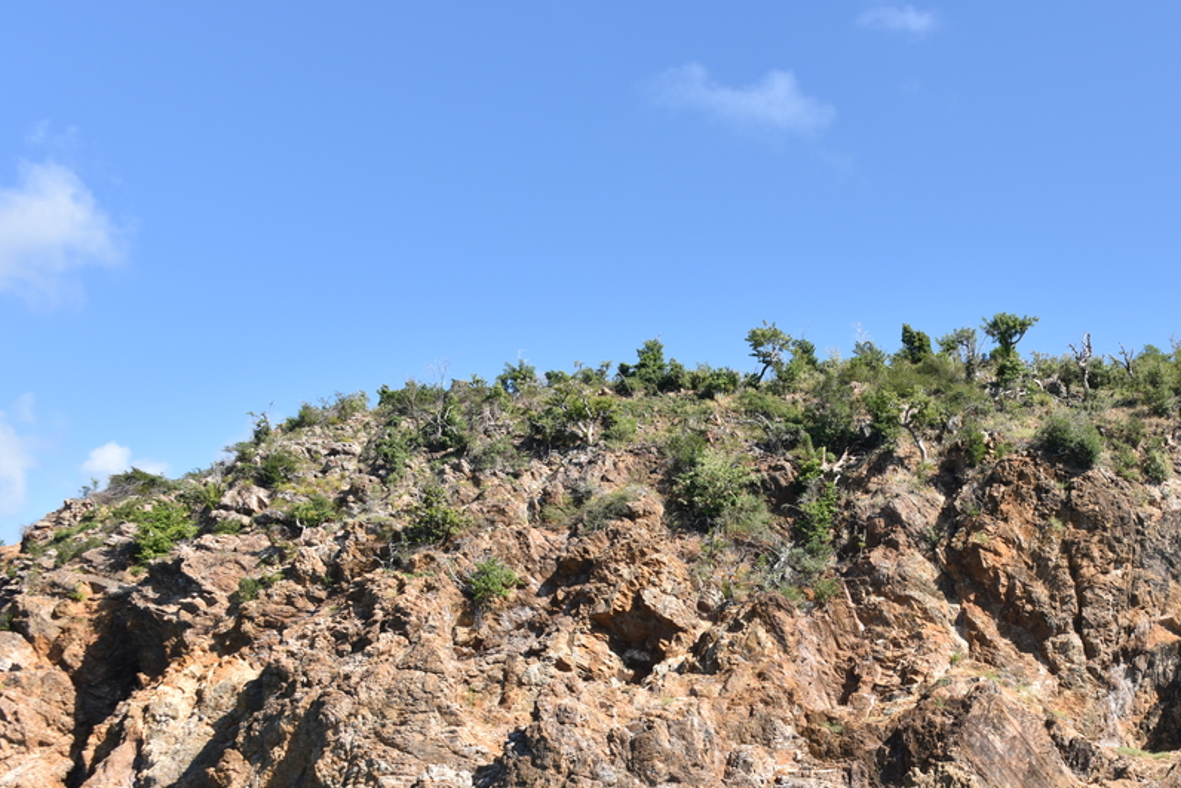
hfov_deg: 42.5
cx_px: 862
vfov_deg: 29.5
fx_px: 1476
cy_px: 571
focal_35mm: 45
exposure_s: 1/250
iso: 100
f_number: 8
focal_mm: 28
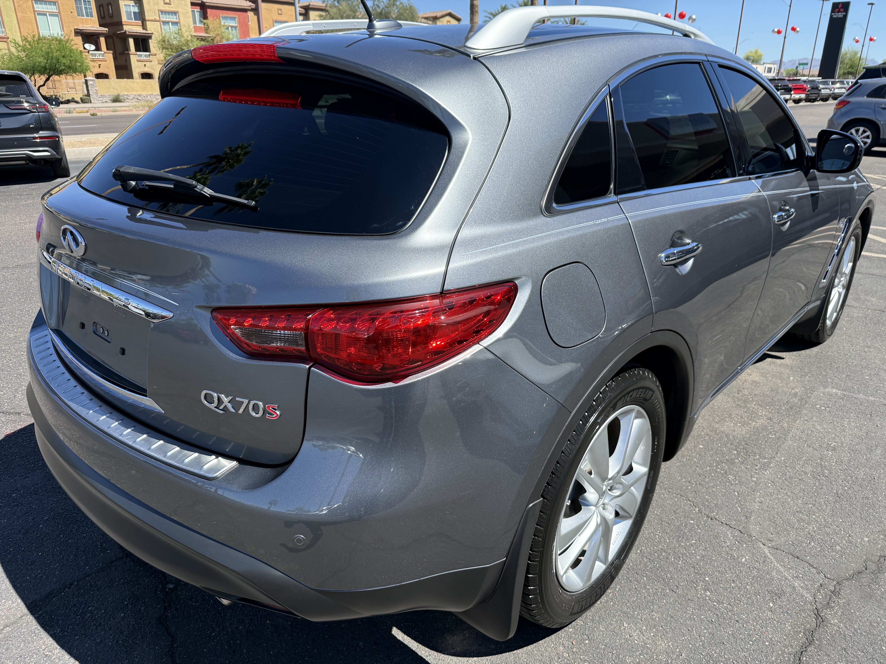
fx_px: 614
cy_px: 332
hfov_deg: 71.6
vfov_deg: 56.8
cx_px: 443
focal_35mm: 24
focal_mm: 6.76
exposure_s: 1/3145
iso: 100
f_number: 1.78
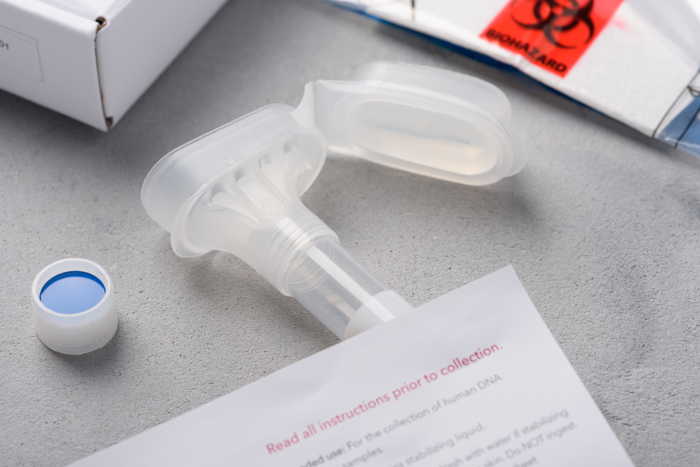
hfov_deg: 19.5
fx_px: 2042
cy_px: 234
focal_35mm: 105
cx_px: 350
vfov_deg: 13.1
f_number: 13
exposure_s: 1/160
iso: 100
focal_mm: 105
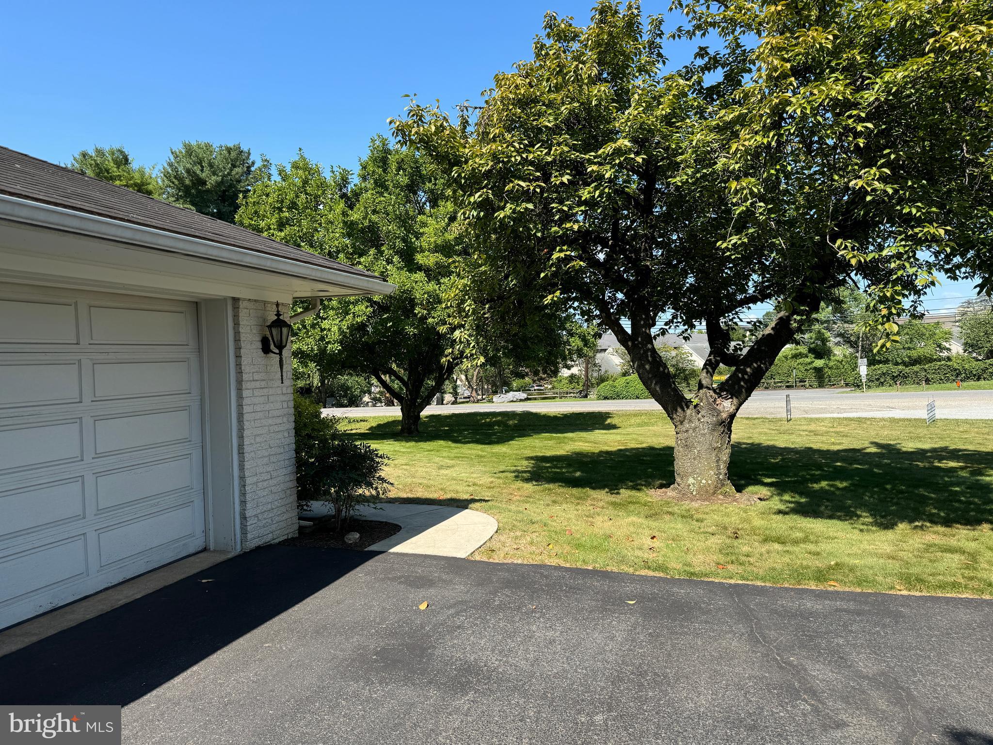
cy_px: 372
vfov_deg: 56.8
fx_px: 688
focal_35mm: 24
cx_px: 496
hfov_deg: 71.6
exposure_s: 1/2041
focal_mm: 6.76
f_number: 1.78
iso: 80
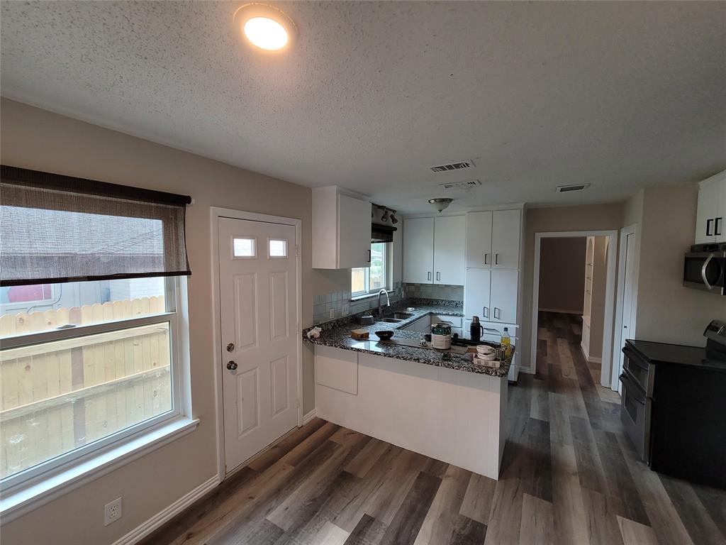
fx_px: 273
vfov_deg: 89.9
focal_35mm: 13
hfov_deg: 106.2
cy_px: 272
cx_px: 363
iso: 160
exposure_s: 1/60
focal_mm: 2.2
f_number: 2.2
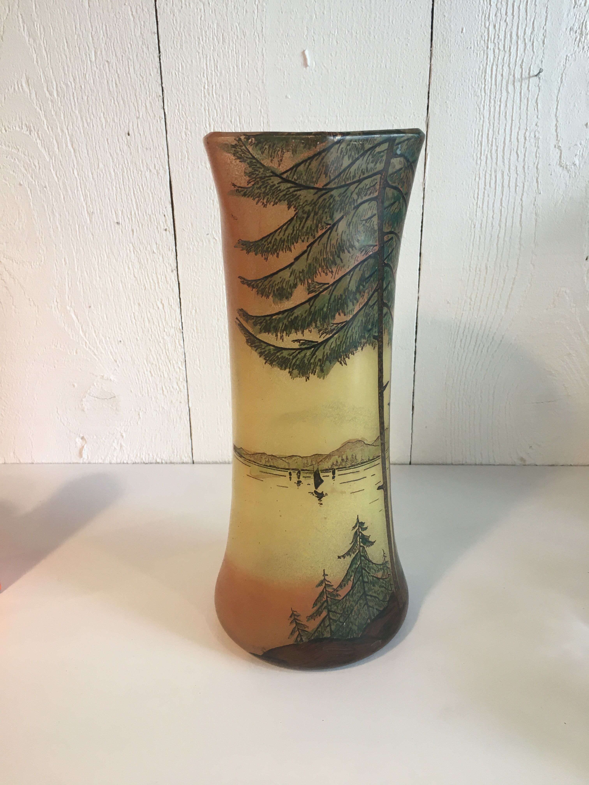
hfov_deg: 48.2
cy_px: 392
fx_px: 658
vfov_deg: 61.7
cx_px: 294
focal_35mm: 29
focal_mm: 4.15
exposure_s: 1/33
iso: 40
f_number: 2.2
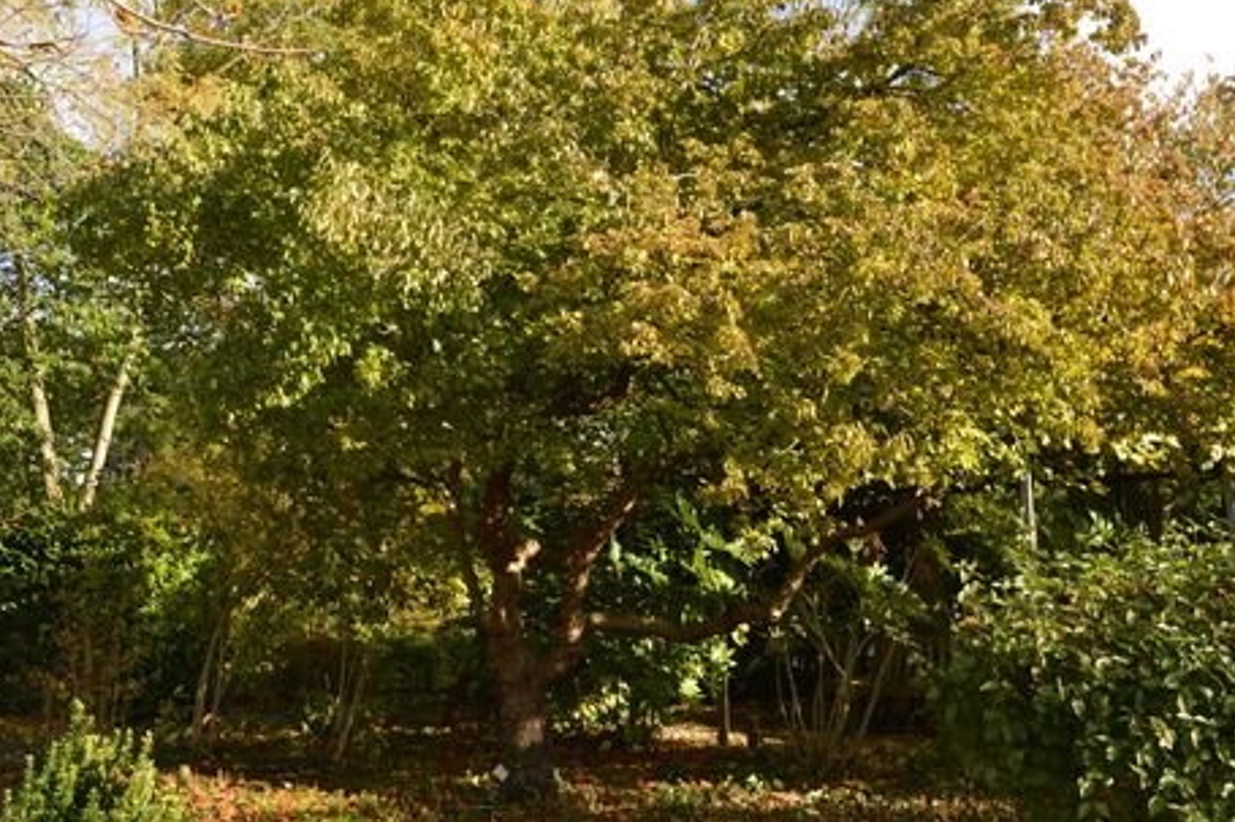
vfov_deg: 38.3
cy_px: 415
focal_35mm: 35
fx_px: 1185
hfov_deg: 55.1
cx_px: 615
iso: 100
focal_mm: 21
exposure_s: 1/160
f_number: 6.3
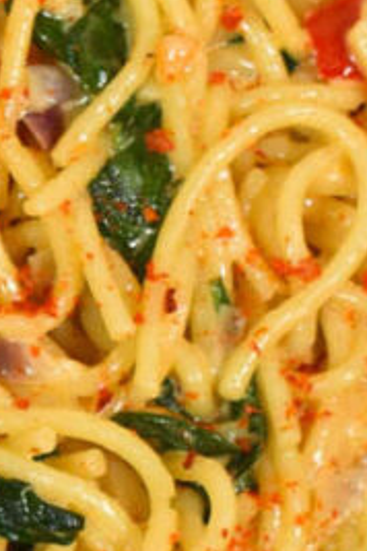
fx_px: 3853
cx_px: -215
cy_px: 396
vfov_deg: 8.2
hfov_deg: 5.4
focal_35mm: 252
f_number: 7.1
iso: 1250
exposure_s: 1/60
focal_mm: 28
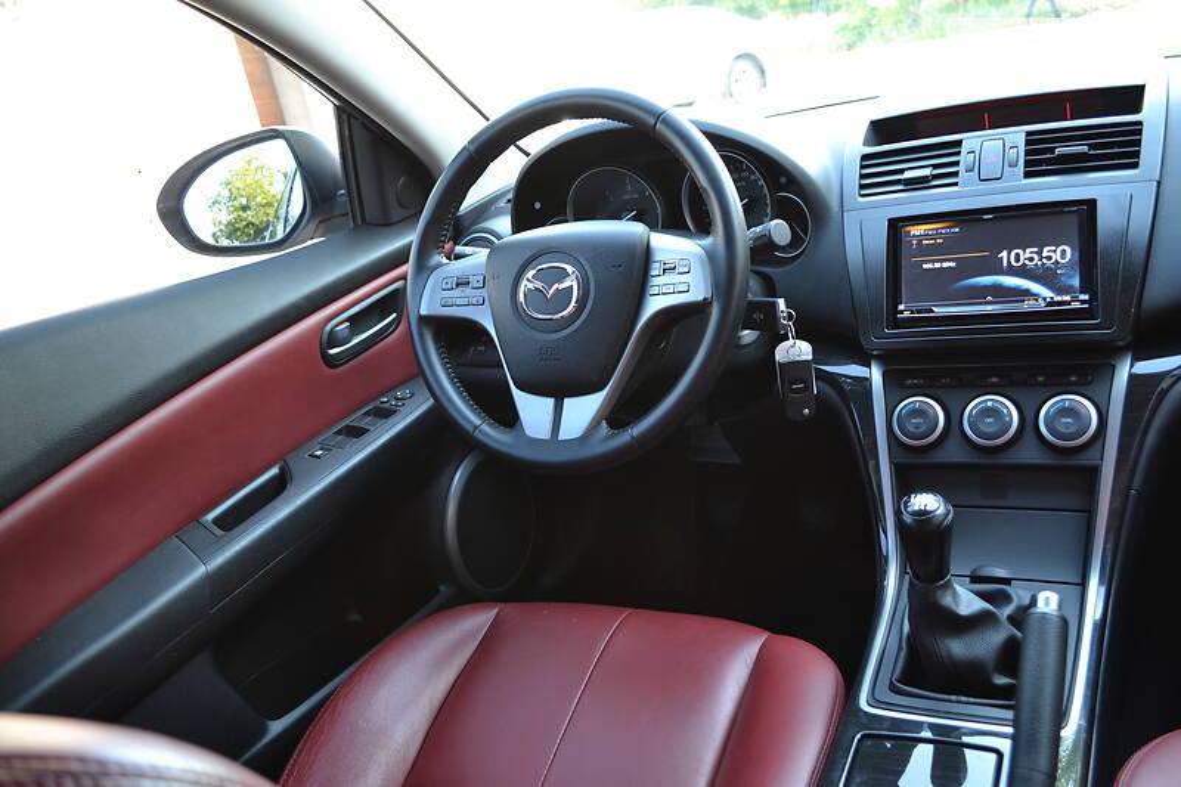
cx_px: 590
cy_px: 394
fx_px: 886
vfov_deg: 47.9
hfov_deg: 67.4
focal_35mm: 27
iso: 400
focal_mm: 18
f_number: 3.5
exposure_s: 1/30
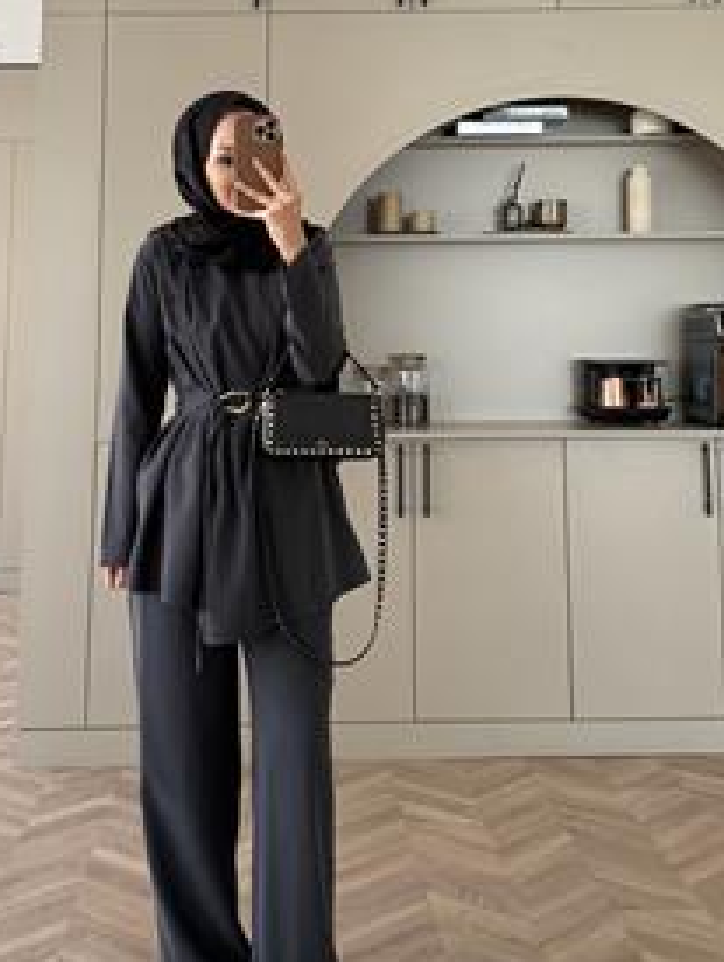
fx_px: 1002
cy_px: 484
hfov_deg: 39.5
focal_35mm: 36
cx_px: 269
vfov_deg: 51.3
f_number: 1.78
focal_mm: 6.76
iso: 125
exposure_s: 1/121
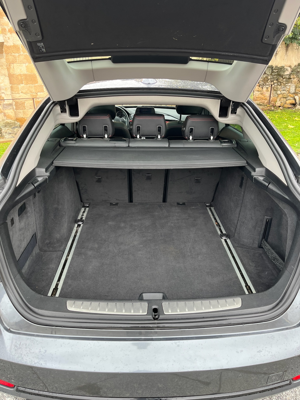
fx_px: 300
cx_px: 150
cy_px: 200
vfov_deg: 67.3
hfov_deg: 53.1
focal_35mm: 26
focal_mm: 5.1
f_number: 1.6
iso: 32
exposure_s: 1/129
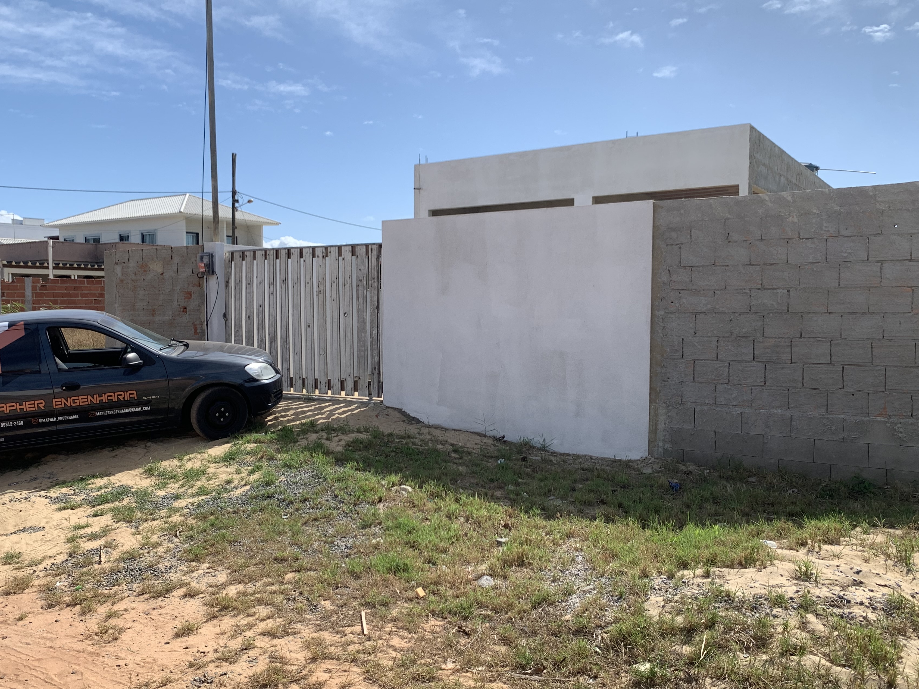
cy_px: 337
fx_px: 823
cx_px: 421
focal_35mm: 31
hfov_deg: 58.3
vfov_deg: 45.4
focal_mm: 4.25
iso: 25
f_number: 1.8
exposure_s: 1/2833
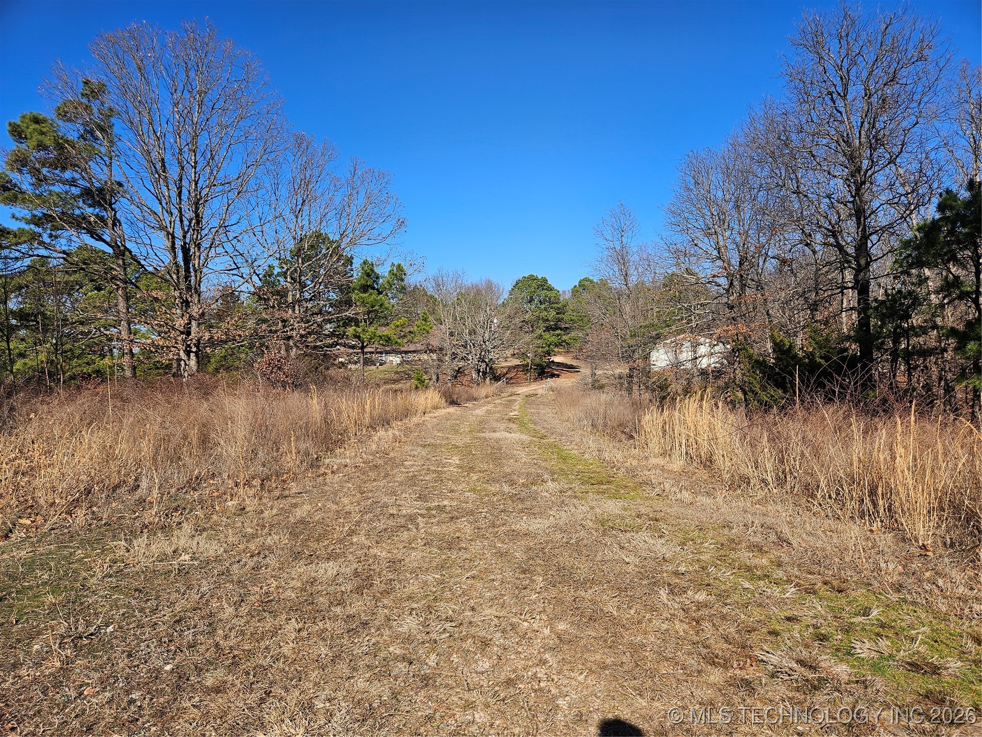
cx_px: 491
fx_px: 652
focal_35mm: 23
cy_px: 368
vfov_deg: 58.9
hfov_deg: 73.9
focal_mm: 5.4
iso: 25
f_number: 1.8
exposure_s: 1/1973
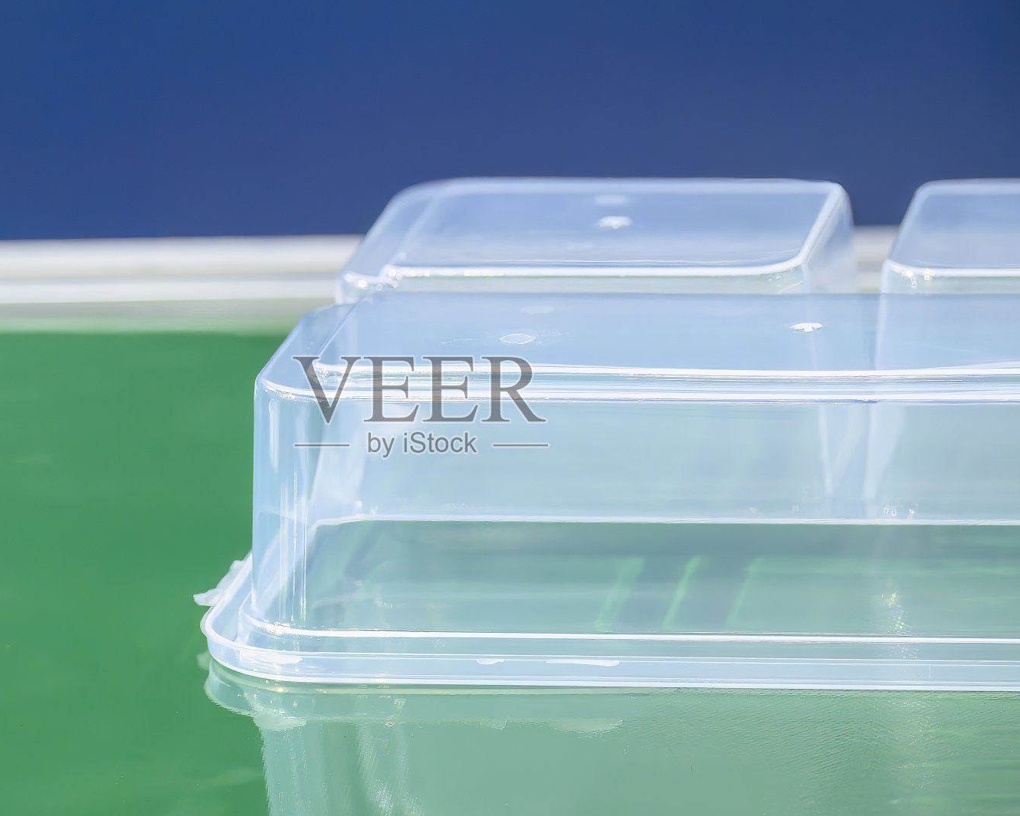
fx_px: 5313
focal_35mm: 176
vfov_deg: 8.8
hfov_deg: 11.0
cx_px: 421
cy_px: 408
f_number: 5.6
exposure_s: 1/100
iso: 2000
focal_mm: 104
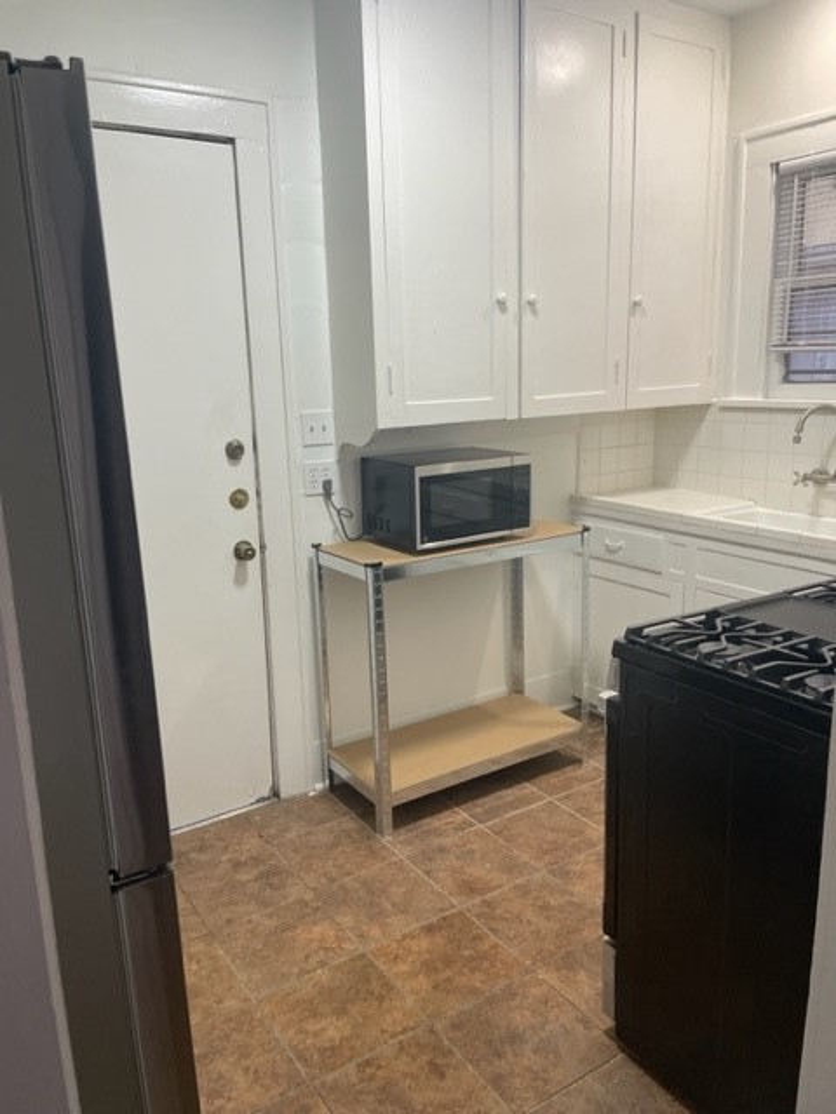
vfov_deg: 67.3
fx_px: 837
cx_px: 418
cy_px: 557
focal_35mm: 26
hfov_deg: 53.1
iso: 125
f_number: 1.6
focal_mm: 4.2
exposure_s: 1/120
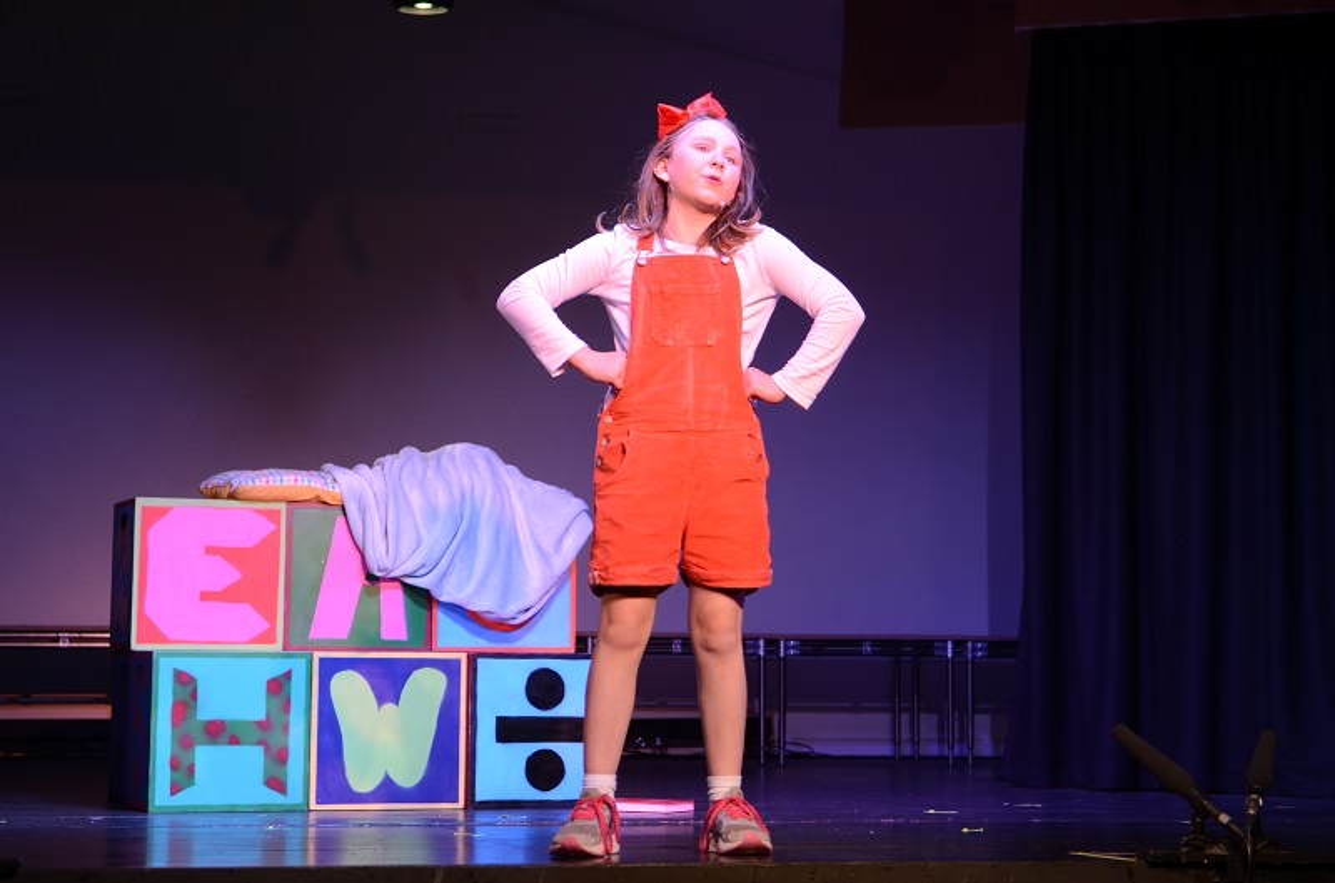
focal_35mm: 82
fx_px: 3052
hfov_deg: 24.7
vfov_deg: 16.5
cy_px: 442
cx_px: 668
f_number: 2.8
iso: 400
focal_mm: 55
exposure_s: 1/100
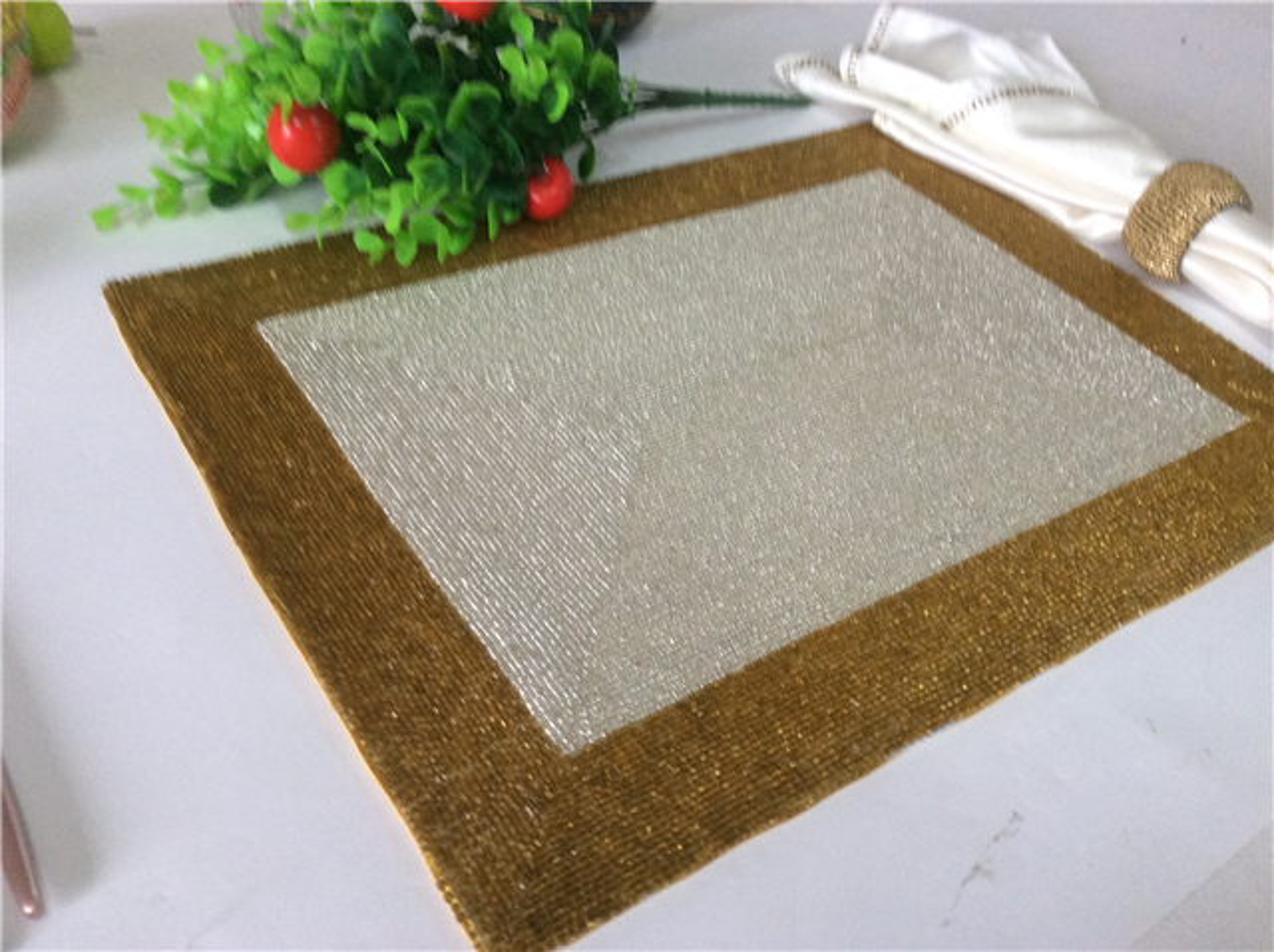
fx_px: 1176
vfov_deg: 44.1
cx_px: 637
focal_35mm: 32
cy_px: 476
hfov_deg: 56.9
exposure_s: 1/25
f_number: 2.4
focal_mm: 3.3
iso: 100
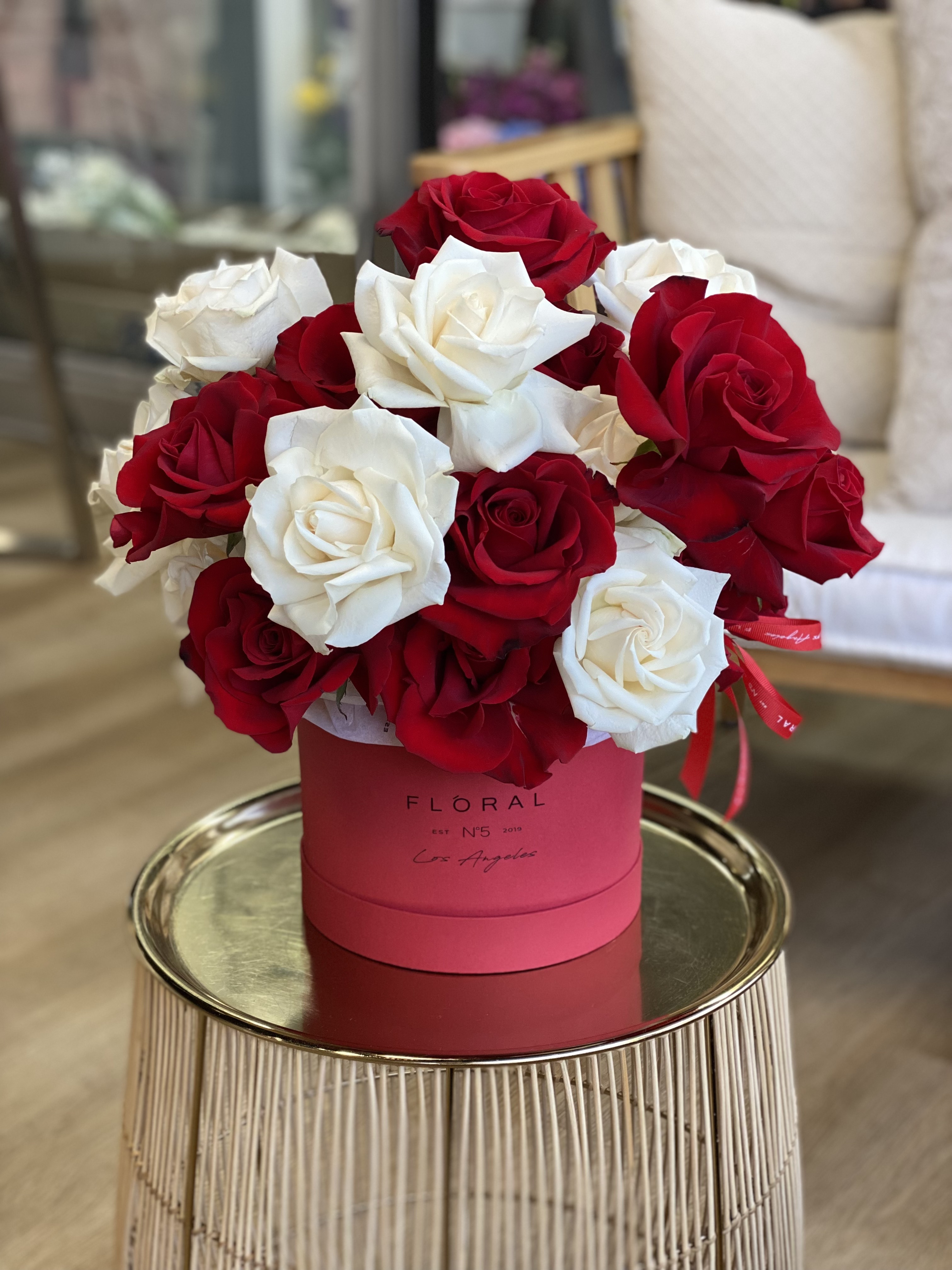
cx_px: 476
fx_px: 1907
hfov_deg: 28.0
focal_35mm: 52
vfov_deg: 36.8
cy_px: 635
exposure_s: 1/120
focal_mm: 6
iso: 100
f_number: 2
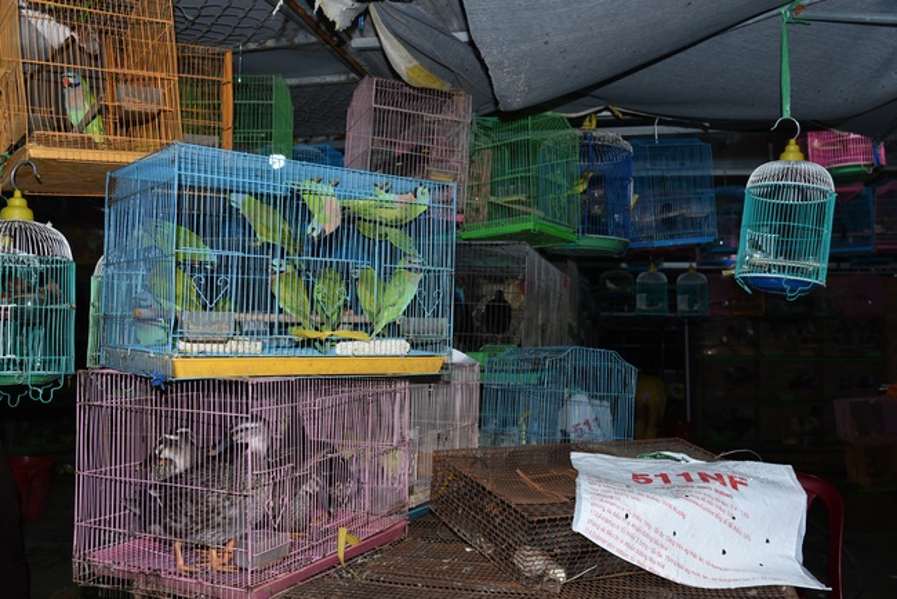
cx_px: 448
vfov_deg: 41.2
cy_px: 300
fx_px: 798
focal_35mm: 32
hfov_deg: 58.7
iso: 400
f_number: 5.6
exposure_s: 1/80
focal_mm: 32
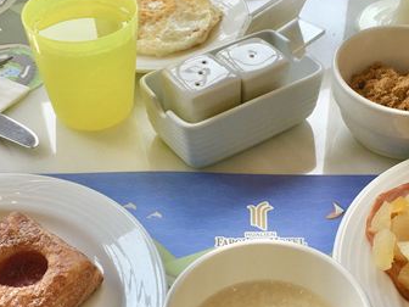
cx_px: 253
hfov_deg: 28.1
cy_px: 152
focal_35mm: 69
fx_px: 815
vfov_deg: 21.3
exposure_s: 1/120
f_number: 2.2
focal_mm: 4.15
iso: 32
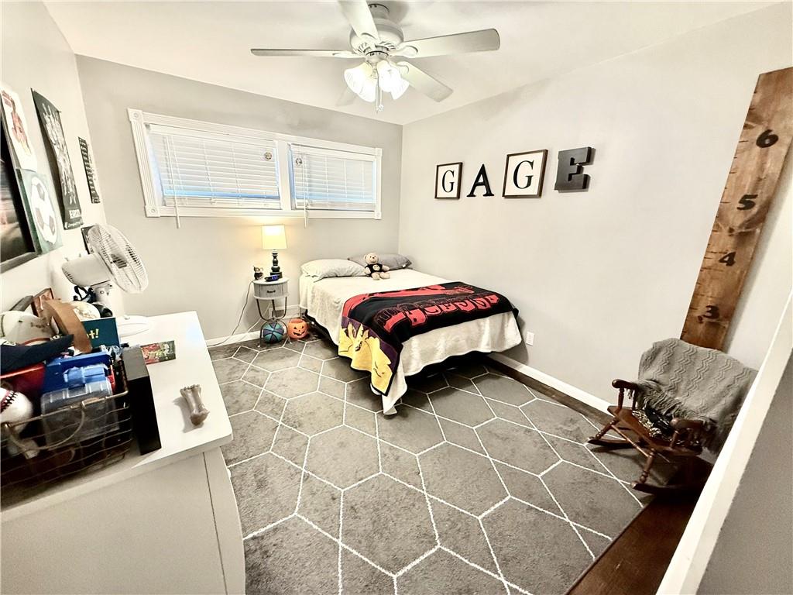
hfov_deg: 102.1
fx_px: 321
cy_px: 298
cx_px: 396
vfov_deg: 85.7
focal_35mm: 14
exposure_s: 1/60
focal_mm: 2.22
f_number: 2.2
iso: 320
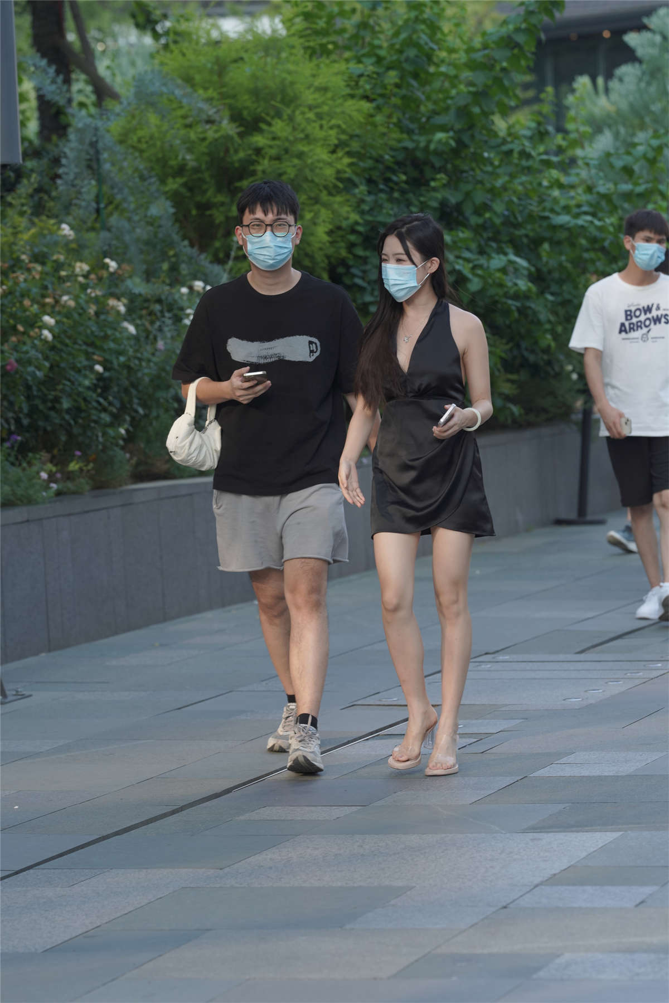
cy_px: 502
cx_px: 334
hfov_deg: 10.2
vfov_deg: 15.2
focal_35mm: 135
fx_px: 3763
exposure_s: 1/500
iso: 400
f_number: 4.5
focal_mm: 135
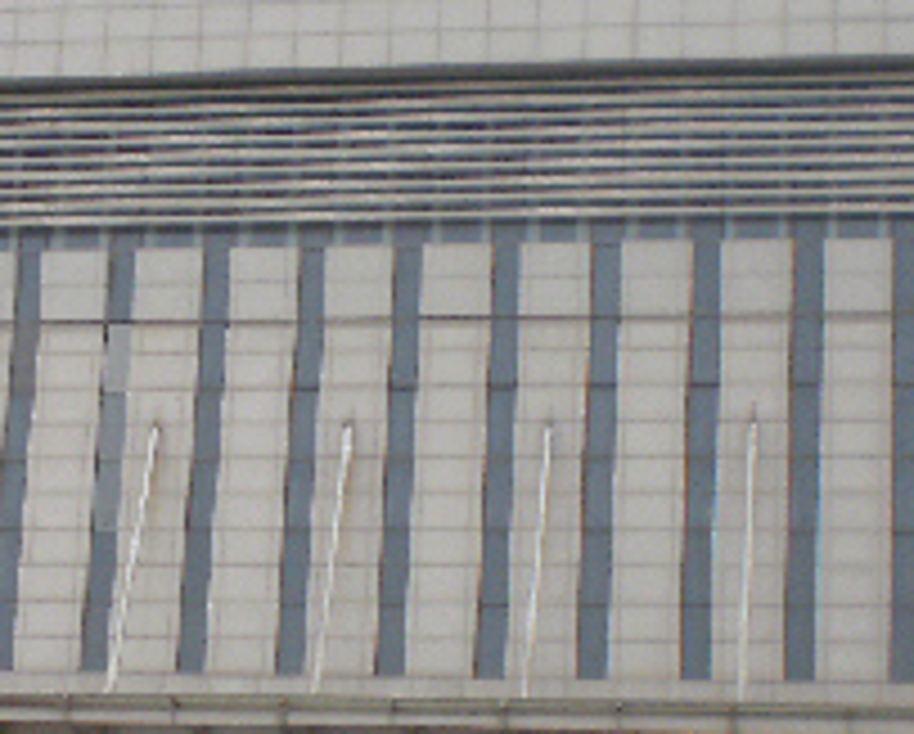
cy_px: 808
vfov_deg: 12.6
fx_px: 3278
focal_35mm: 121
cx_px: 59
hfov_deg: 15.6
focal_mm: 6.3
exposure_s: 1/200
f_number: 4.6
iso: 100
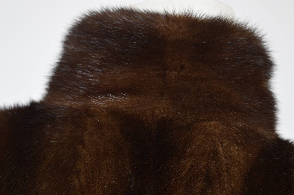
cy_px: 98
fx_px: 673
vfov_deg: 16.5
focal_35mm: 82
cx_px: 147
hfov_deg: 24.6
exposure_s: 1/80
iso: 200
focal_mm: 55
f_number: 6.3
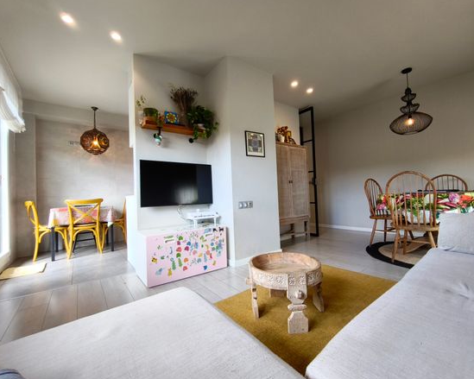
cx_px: 243
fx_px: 224
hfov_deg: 93.1
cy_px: 189
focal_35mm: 16
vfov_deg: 80.4
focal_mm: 1.91
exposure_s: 1/50
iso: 80
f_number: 2.2
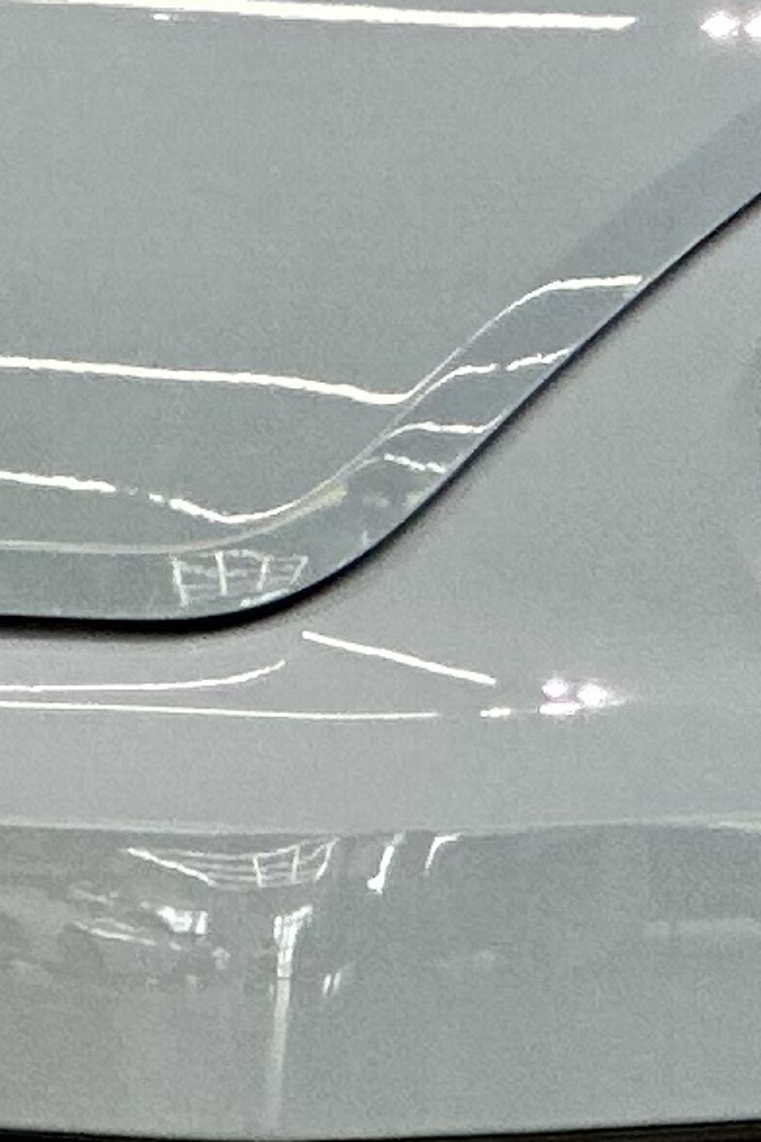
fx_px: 17407
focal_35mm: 549
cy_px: -503
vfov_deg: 3.7
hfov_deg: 2.5
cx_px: 1512
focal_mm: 9
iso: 160
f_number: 2.8
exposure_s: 1/50
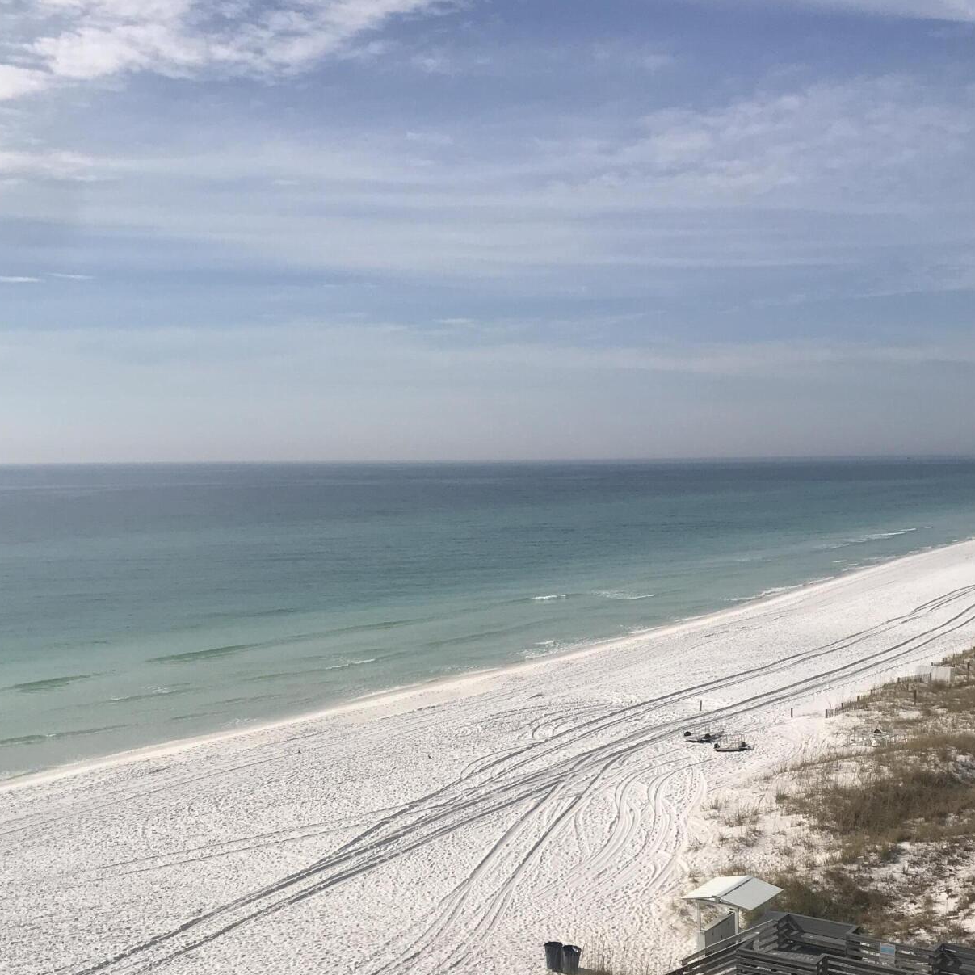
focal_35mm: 41
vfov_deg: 39.5
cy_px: 767
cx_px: 505
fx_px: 1307
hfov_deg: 40.9
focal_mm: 3.99
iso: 25
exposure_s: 1/5988
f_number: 1.8
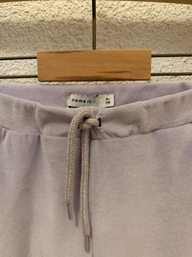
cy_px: 129
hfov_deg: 54.9
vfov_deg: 69.4
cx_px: 95
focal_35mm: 25
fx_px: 185
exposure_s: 1/50
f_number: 1.78
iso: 640
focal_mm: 6.76
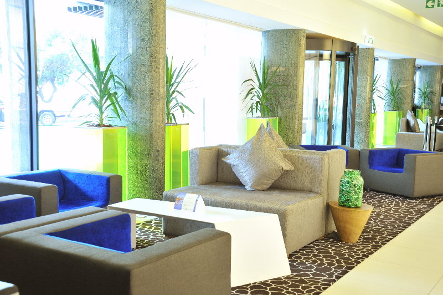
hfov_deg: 43.6
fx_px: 553
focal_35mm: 45
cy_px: 148
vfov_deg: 29.8
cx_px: 222
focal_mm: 45
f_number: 7.1
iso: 1000
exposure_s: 1/13
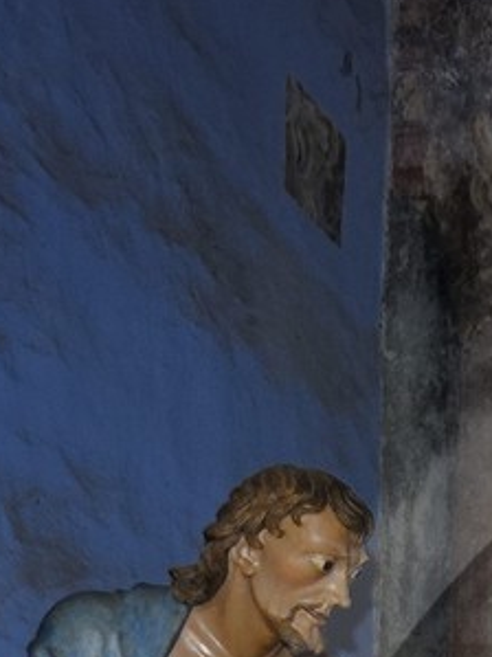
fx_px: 2048
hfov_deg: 11.9
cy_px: 1121
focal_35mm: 108
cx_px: 1059
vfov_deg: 15.9
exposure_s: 2
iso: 100
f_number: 4.5
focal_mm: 14
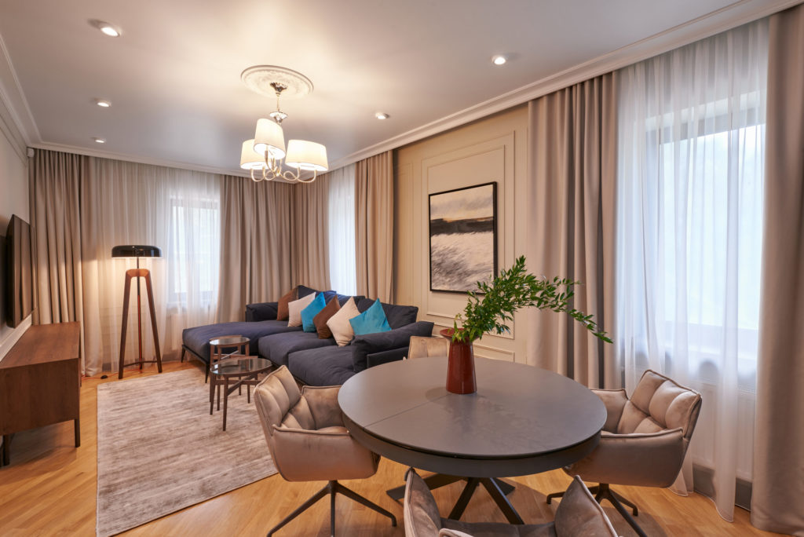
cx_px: 402
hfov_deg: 96.7
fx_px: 358
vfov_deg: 73.8
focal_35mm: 16
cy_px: 268
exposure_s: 1/2
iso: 100
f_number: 11
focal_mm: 16
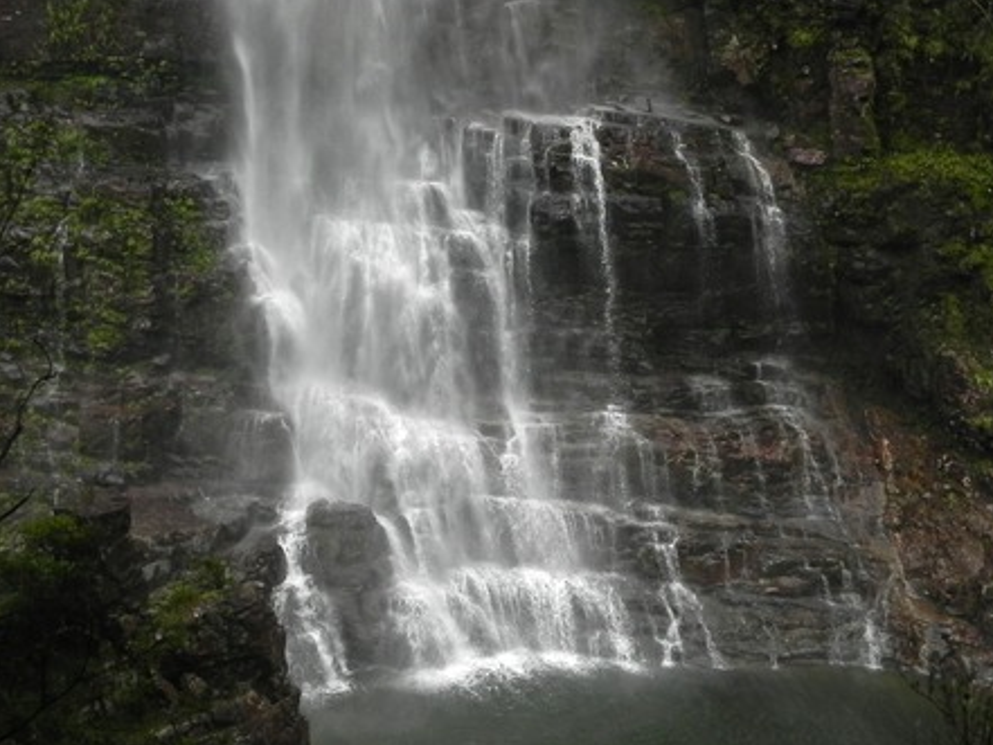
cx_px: 518
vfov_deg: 31.5
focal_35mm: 46
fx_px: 1320
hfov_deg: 41.2
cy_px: 312
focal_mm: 5.2
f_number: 5
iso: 160
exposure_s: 1/182
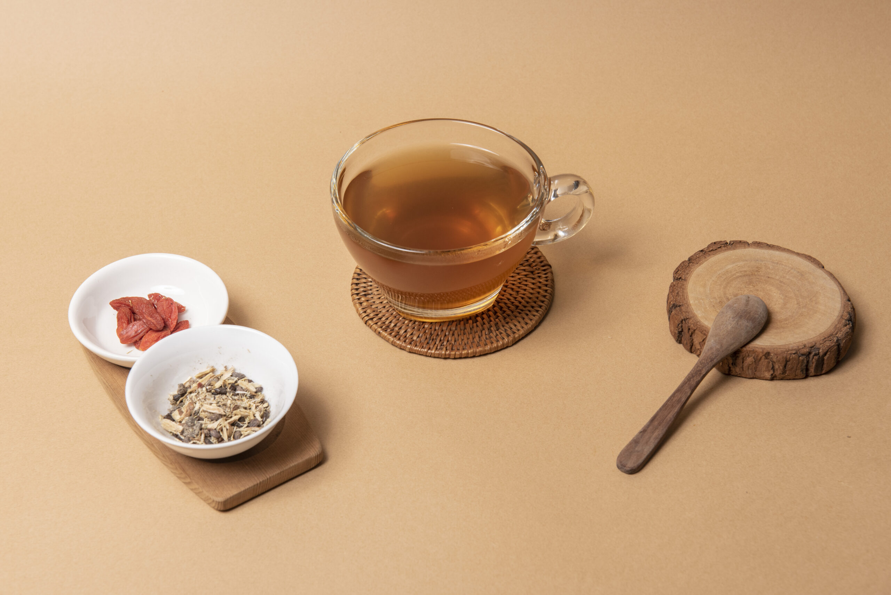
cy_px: 298
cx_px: 446
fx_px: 1733
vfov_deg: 19.5
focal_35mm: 70
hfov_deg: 28.8
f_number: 11
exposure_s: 1/100
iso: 400
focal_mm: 70
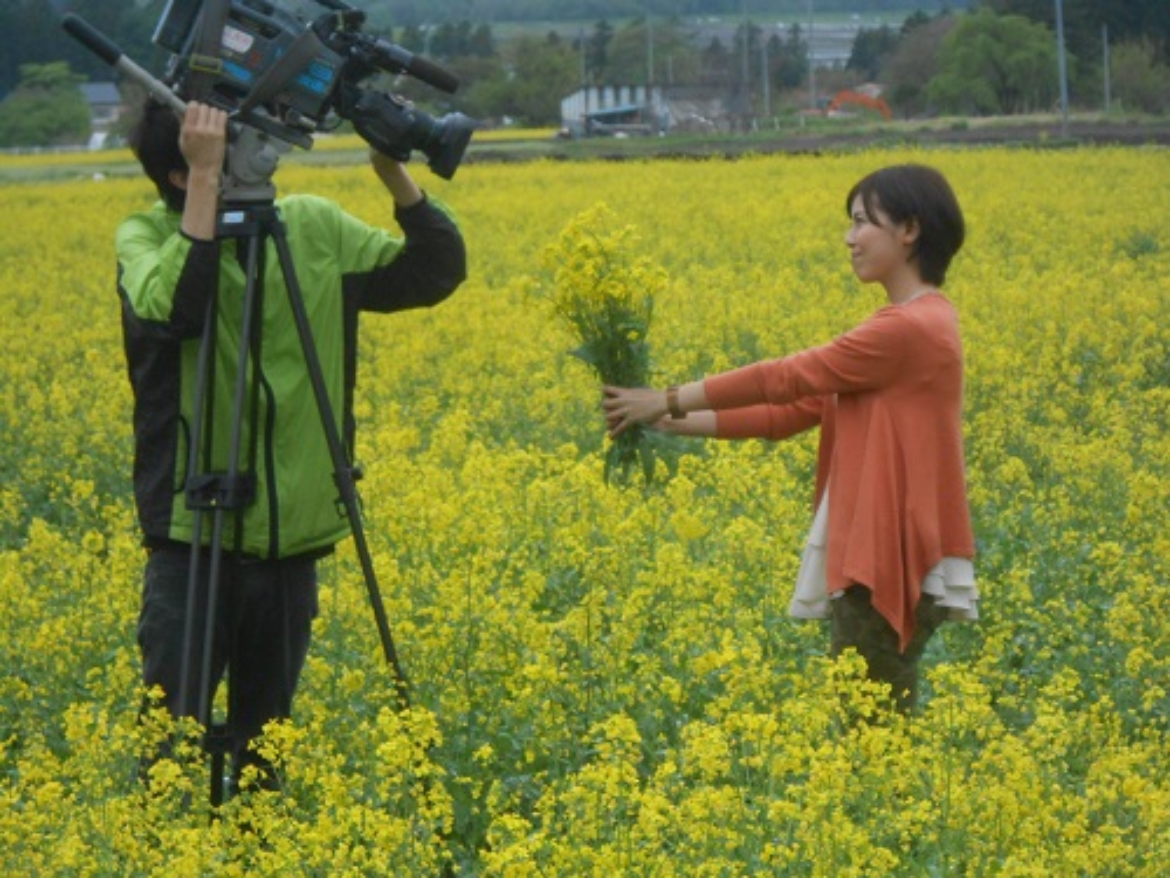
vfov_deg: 9.5
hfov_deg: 12.7
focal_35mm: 156
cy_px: 439
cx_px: 585
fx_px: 5273
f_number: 6.5
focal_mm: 27.6
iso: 320
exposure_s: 1/500
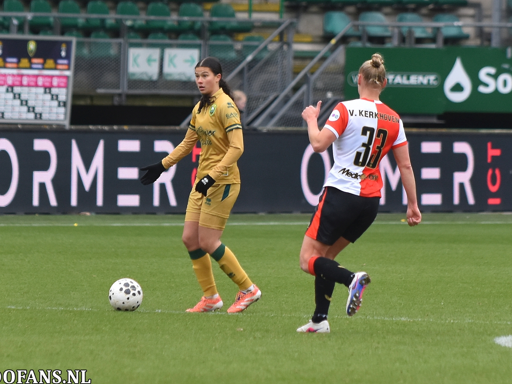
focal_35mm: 285
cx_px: 242
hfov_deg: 7.0
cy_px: 192
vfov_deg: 5.2
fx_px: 4208
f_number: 3.2
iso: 500
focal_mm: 175
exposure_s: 1/1000
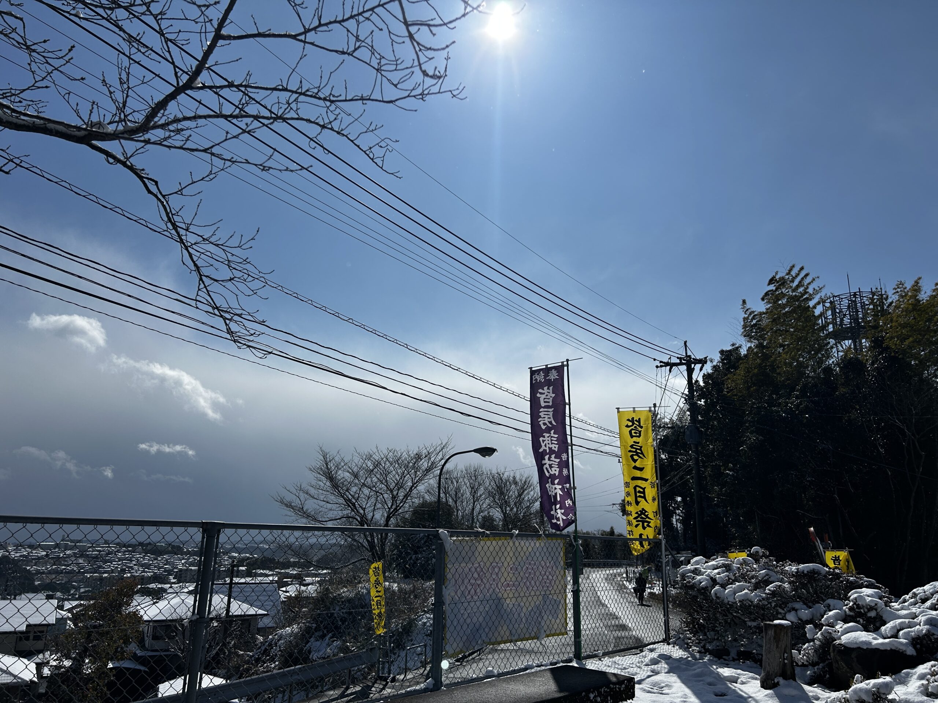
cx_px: 469
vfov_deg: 53.1
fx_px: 705
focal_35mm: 26
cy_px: 352
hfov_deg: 67.3
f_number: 1.5
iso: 40
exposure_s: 1/16393
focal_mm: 5.7
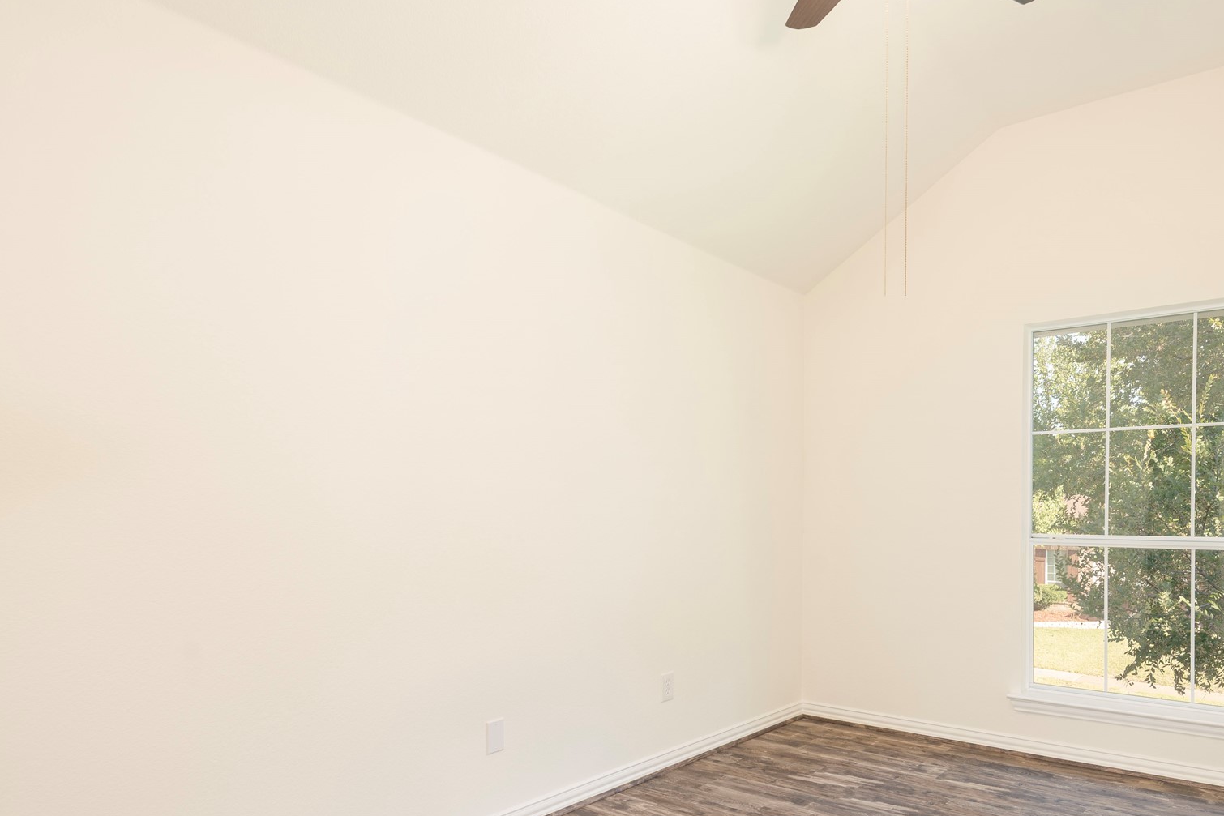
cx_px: 769
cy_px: 517
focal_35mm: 23
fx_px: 782
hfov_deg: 74.7
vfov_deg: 54.4
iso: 100
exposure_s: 1/5
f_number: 7.1
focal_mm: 16
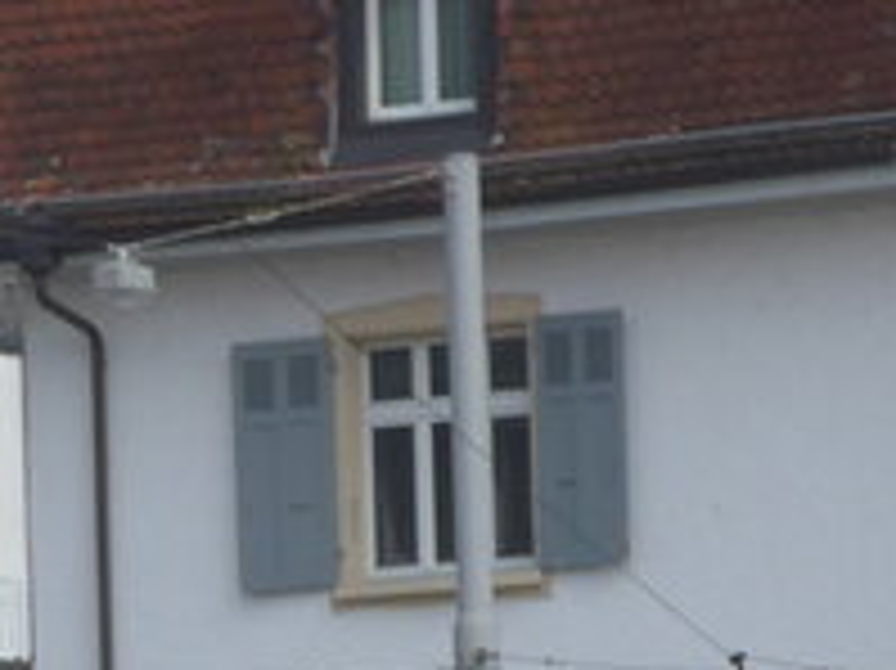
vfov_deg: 3.3
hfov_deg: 4.3
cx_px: -937
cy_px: 1088
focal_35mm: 452
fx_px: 11693
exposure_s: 1/800
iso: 80
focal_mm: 16
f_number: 4.4
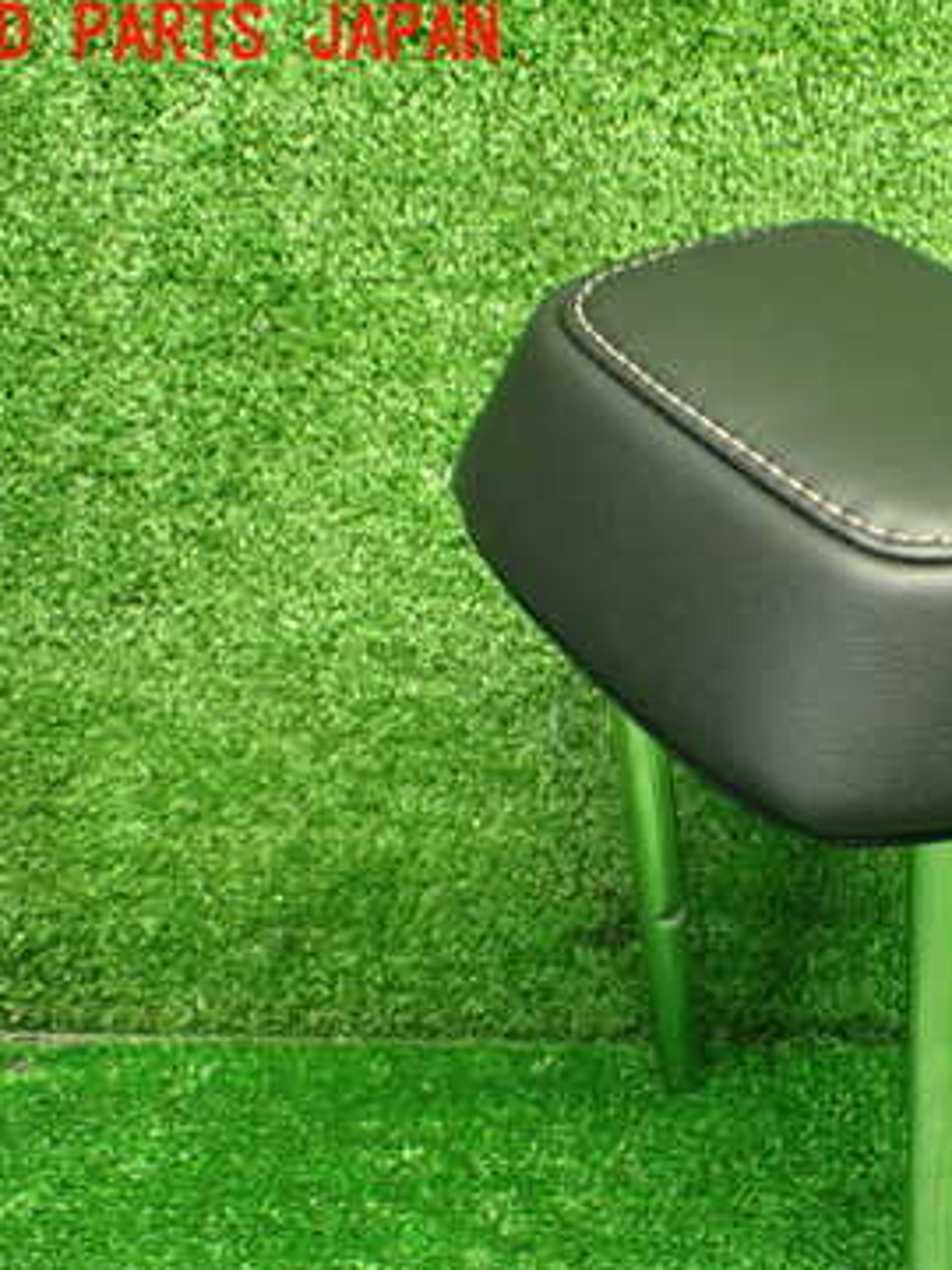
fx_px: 1833
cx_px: 917
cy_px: 787
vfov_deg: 38.0
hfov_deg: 27.7
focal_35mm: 50
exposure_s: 1/60
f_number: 2.3
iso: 800
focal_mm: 5.4
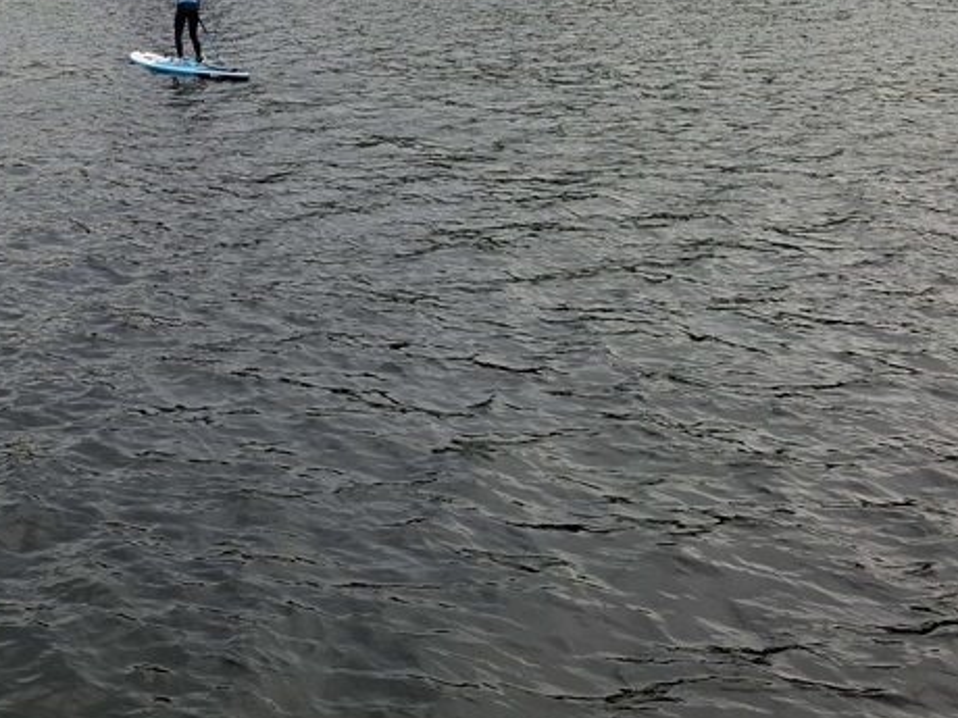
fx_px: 1494
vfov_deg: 25.5
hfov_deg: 31.4
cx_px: -102
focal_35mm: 54
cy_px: -23
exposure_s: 1/781
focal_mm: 5.54
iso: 50
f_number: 1.8
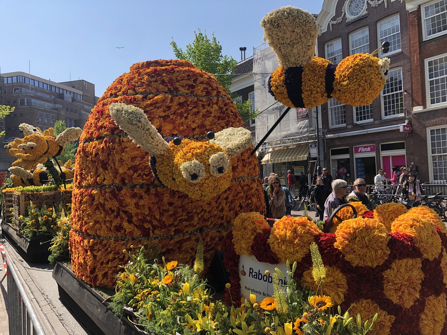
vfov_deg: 49.7
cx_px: 224
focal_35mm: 28
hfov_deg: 63.5
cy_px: 168
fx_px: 361
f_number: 1.8
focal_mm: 3.99
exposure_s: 1/1104
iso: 20
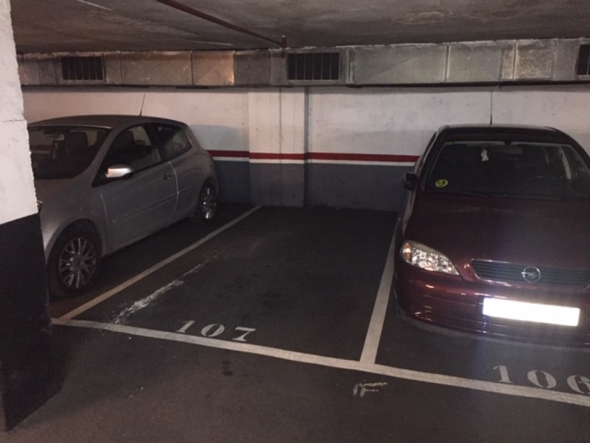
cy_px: 222
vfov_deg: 48.2
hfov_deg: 61.7
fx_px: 494
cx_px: 295
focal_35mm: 29
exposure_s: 1/17
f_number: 2.2
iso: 400
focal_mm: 4.15
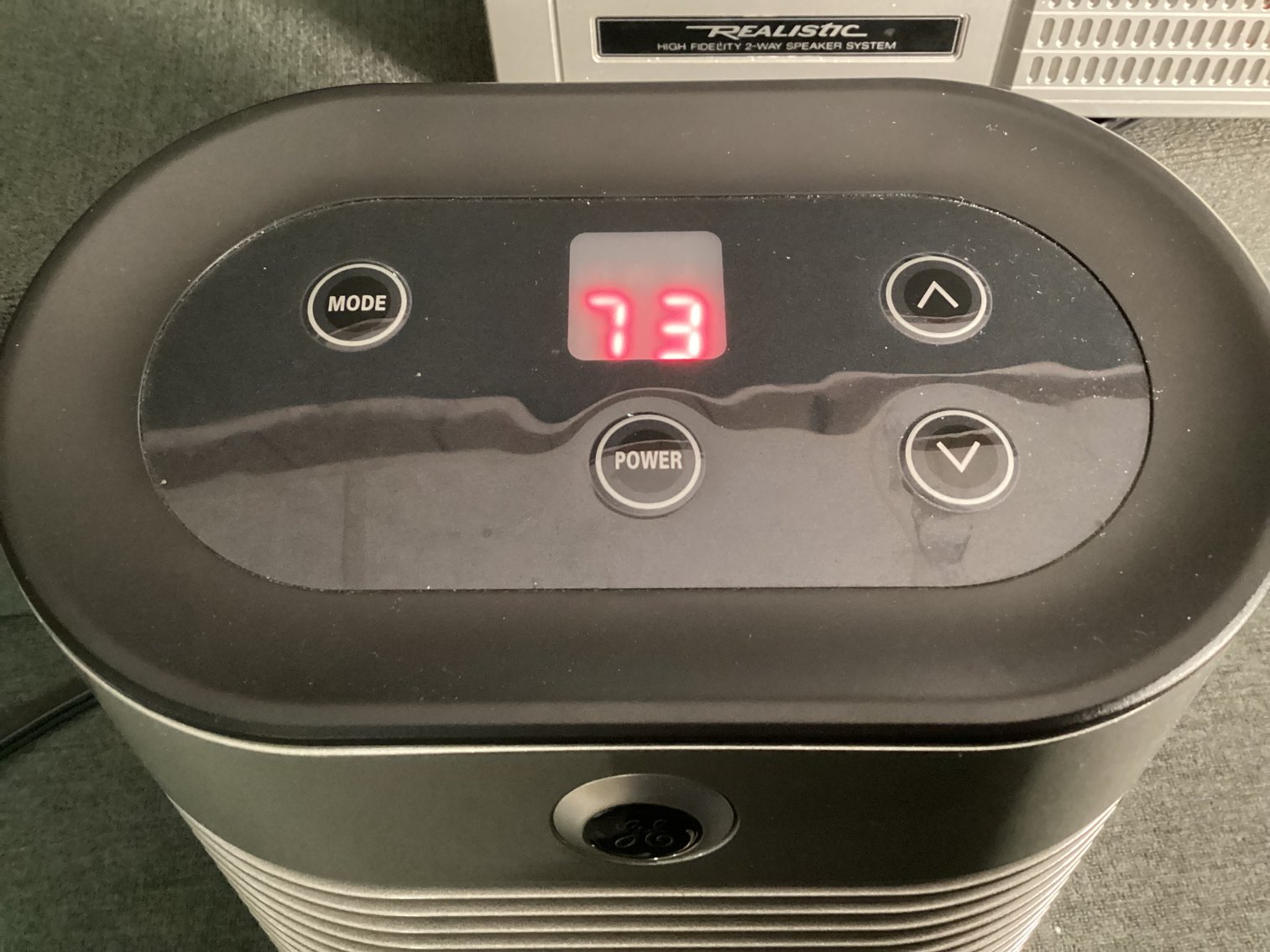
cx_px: 635
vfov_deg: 45.4
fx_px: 1137
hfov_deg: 58.3
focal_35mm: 31
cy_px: 476
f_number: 2.4
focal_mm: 3.3
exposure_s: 1/24
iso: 800
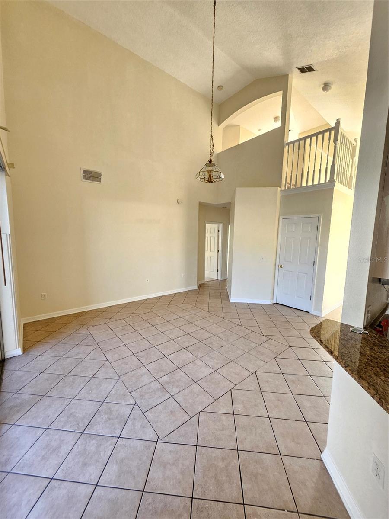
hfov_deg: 89.9
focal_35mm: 13
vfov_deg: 106.2
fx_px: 195
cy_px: 260
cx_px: 194
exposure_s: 1/60
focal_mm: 1.74
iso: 160
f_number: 2.2
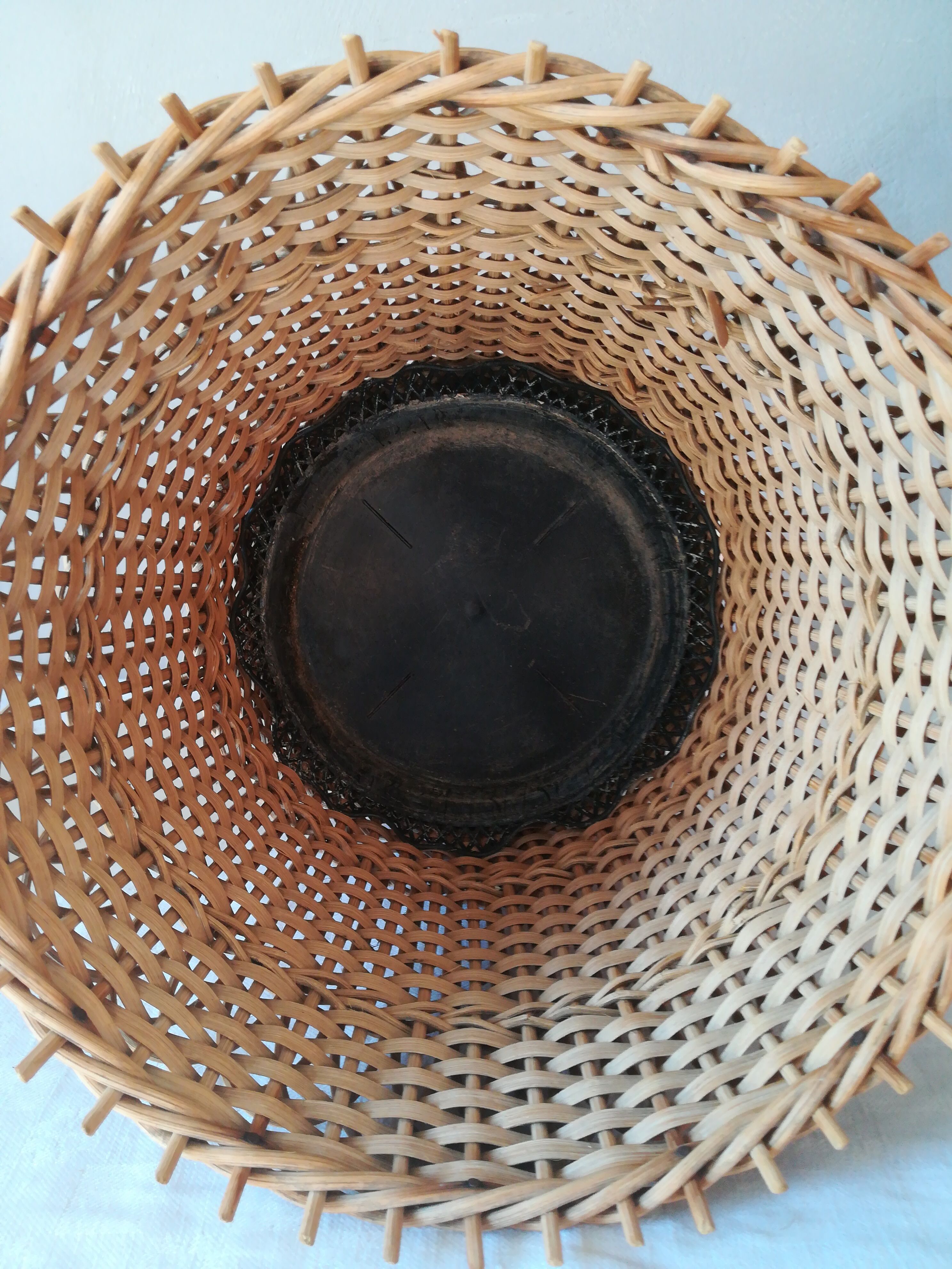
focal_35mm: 26
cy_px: 634
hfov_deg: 53.1
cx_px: 476
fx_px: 953
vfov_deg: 67.3
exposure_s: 1/33.3
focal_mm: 3.83
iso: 160
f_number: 2.2
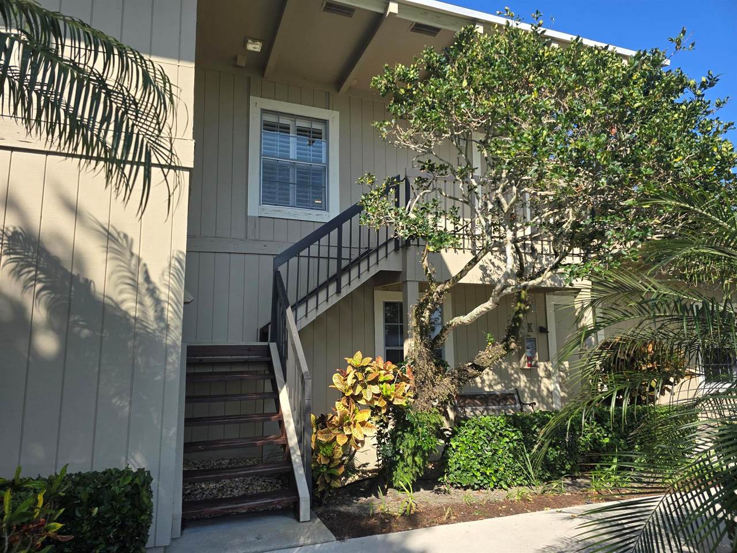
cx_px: 368
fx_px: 490
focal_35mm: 23
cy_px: 276
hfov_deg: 73.9
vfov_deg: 58.9
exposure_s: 1/457
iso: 12
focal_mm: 6.3
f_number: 1.7
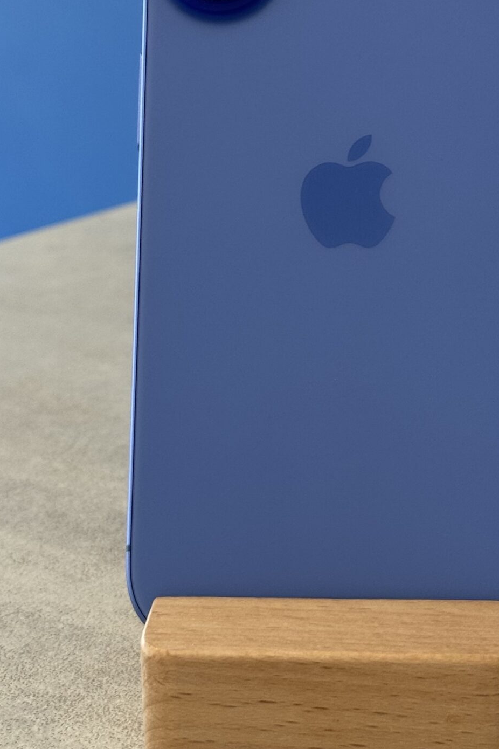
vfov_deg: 22.0
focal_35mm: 92
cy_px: 239
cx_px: 299
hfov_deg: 14.9
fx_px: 1913
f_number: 1.78
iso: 100
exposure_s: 1/100
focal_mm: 6.76
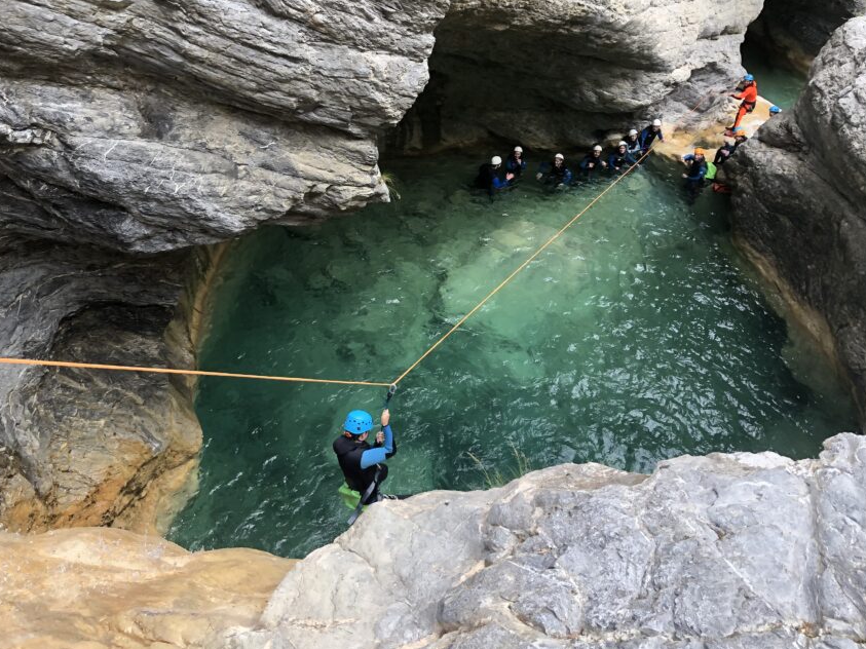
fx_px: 850
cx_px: 387
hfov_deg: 53.9
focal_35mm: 34
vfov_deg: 41.6
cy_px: 261
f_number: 1.8
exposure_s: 1/154
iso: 20
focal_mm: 3.99
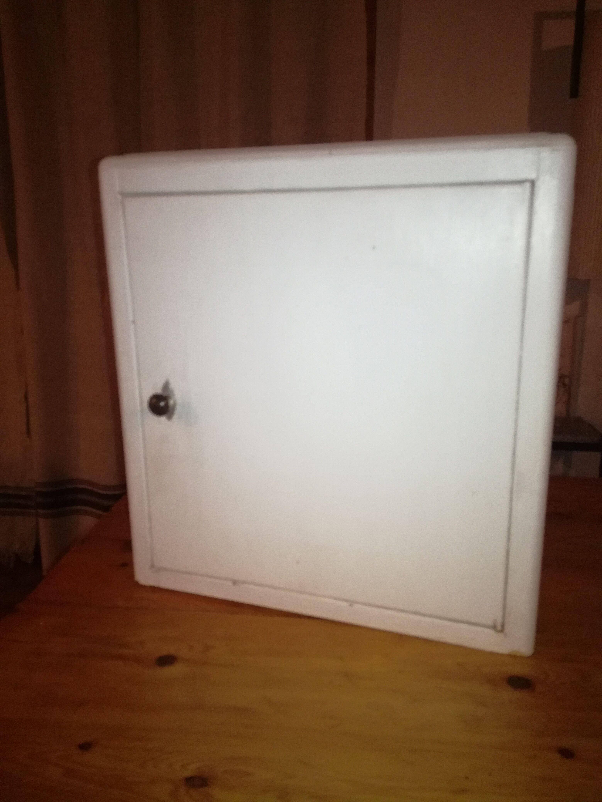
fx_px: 626
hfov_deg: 51.4
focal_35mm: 27
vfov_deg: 65.3
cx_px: 301
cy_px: 401
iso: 400
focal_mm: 3.79
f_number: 2
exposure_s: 1/25
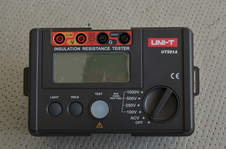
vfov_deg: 17.4
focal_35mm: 78
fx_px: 489
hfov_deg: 26.0
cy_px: 74
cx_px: 113
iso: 250
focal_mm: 52
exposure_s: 1/10
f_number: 13
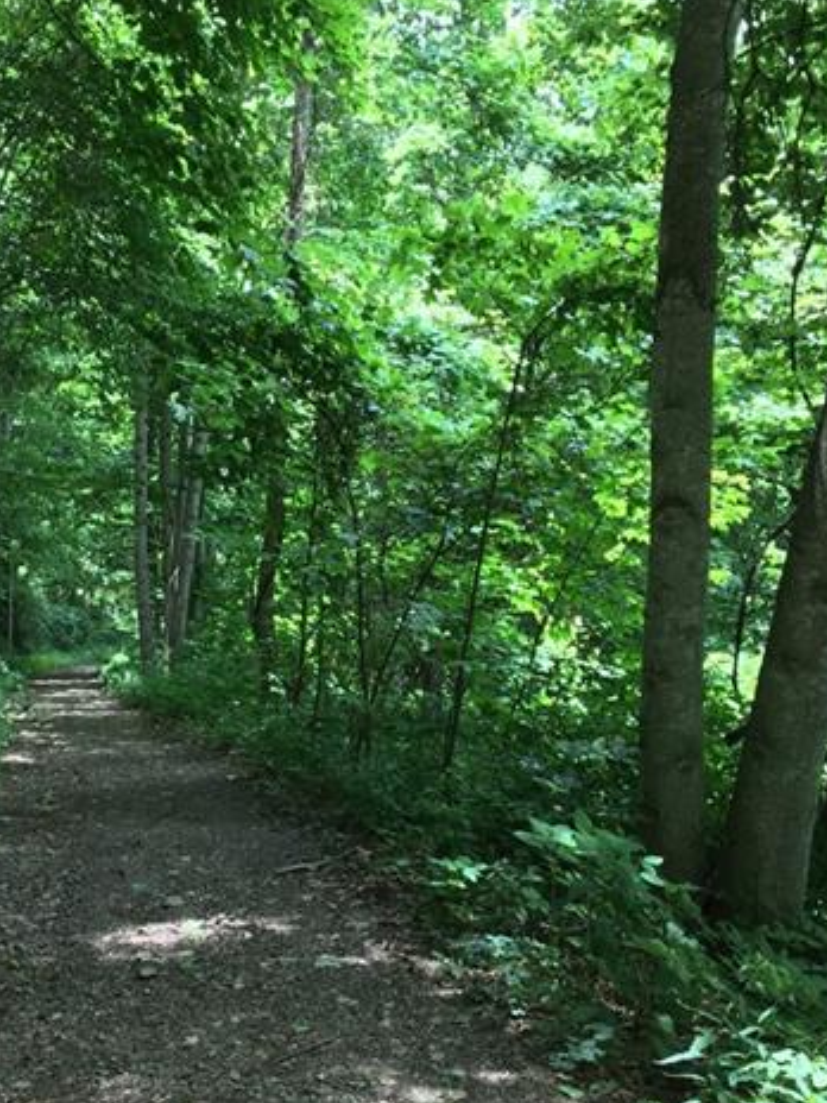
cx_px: 169
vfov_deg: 39.6
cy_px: 639
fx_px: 1529
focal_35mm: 48
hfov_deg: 29.6
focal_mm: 4.15
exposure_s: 1/120
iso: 40
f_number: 2.2
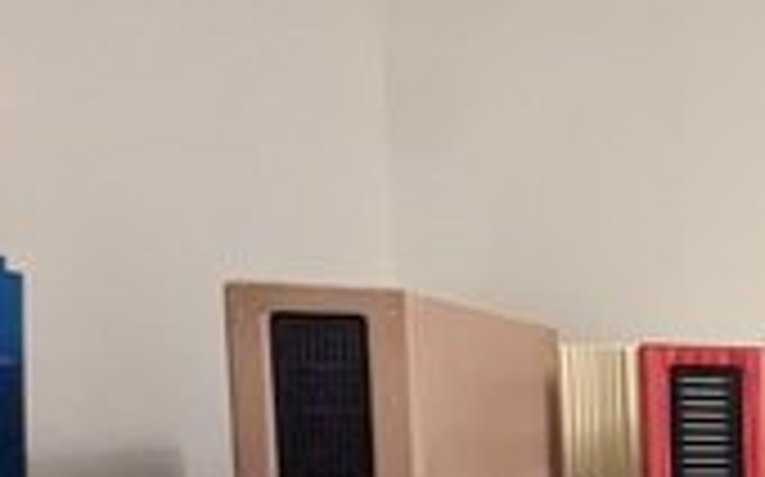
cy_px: 585
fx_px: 1250
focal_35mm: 60
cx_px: 1170
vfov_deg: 20.1
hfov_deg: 25.2
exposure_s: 1/24
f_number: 2.2
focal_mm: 2.35
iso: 2493
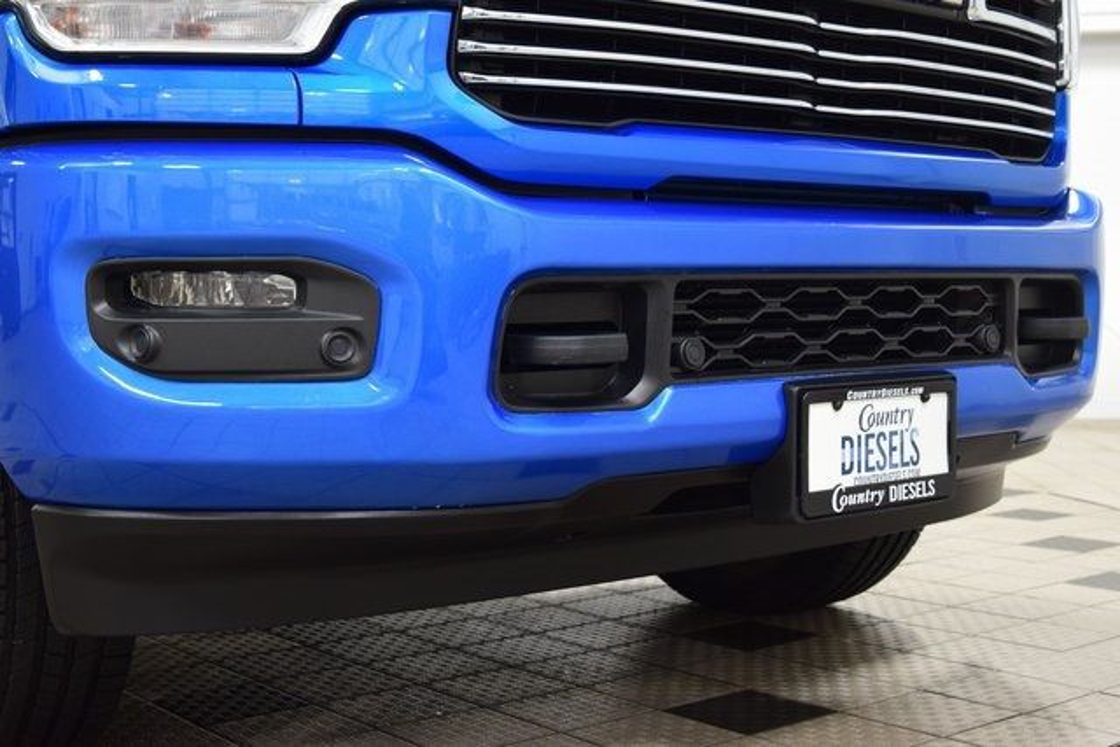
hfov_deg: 41.1
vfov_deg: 28.1
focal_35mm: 48
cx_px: 560
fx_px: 1494
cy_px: 374
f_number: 6.3
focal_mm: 32
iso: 900
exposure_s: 1/15
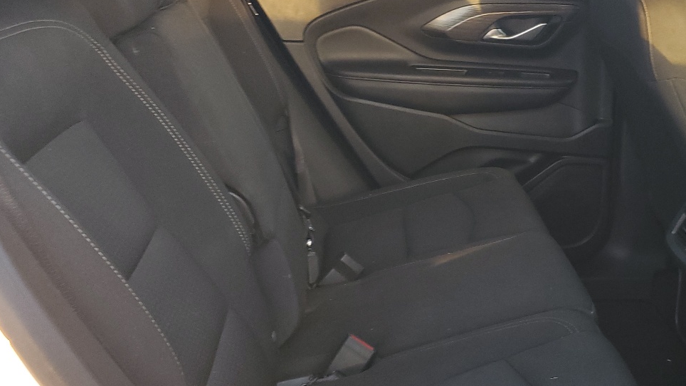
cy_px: 187
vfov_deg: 25.4
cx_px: 507
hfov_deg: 42.5
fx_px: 855
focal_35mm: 47
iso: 92
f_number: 1.5
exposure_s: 1/60.2
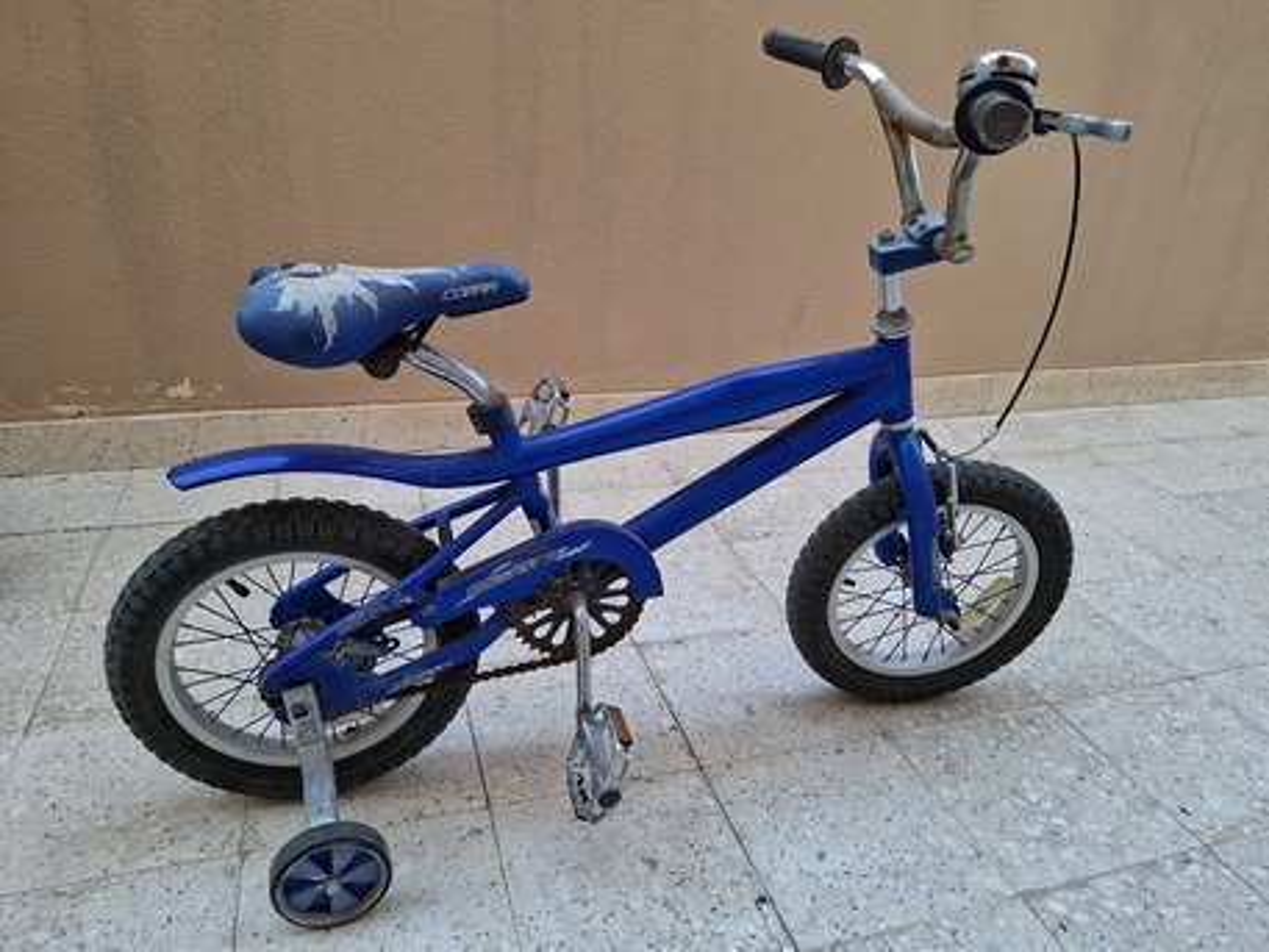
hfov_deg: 73.9
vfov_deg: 58.9
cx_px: 634
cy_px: 476
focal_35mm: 23
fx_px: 843
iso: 50
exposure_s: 1/100
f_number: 1.8
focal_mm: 5.54
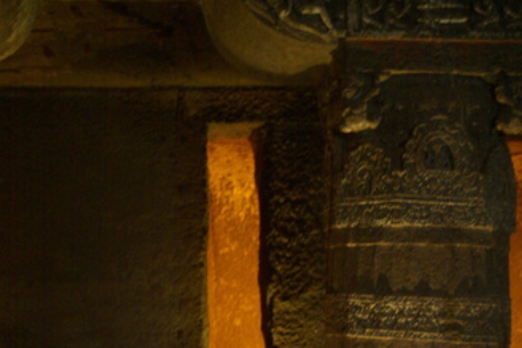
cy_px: 244
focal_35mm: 76
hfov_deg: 26.3
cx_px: 116
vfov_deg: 17.9
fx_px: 1099
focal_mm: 31
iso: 800
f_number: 4
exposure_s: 1/4
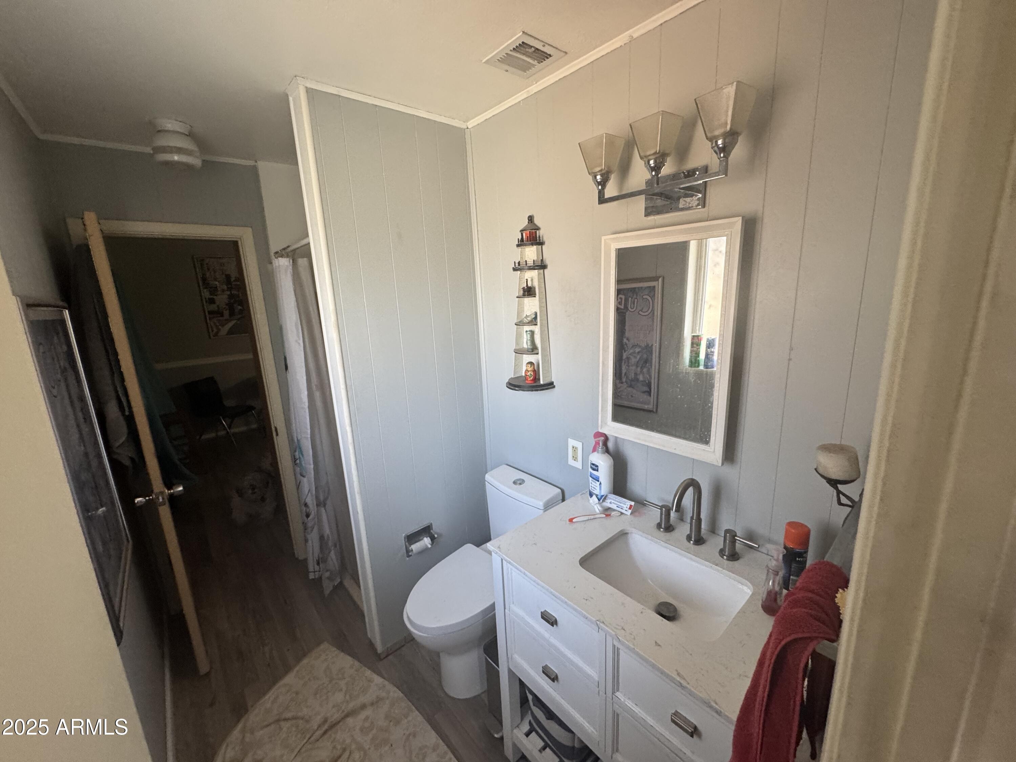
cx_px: 508
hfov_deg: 102.1
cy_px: 381
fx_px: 411
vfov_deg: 85.7
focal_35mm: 14
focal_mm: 2.22
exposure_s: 1/120
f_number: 2.2
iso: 250
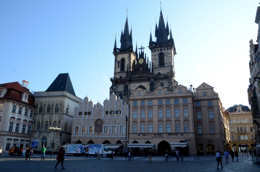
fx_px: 195
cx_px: 130
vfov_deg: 47.7
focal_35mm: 27
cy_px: 86
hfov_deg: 67.5
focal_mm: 18
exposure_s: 1/640
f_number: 13
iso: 1250
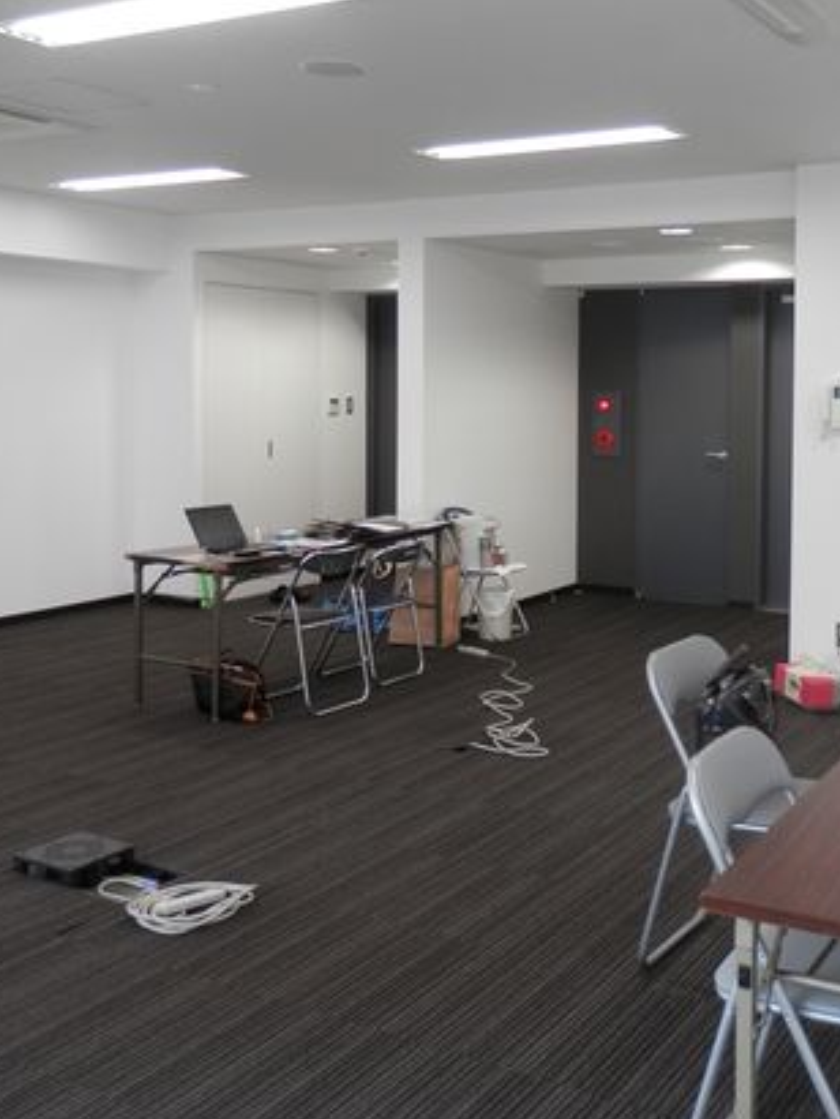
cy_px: 434
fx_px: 1261
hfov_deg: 36.5
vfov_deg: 47.5
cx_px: 548
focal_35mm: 39
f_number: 3
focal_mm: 4.5
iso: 80
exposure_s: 1/30
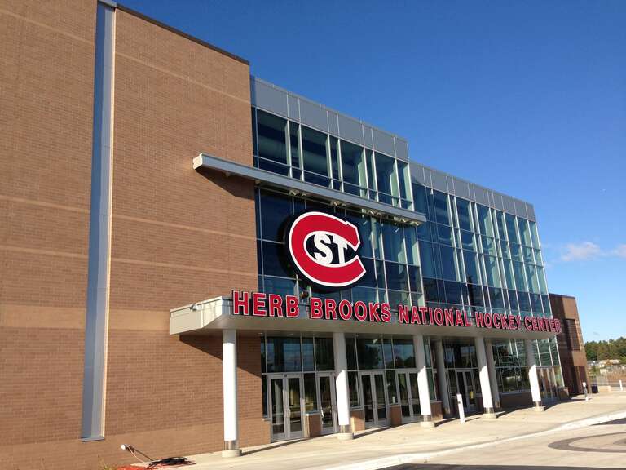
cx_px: 313
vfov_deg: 42.9
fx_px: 597
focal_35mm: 33
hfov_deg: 55.4
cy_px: 235
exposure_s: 1/1323
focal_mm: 4.13
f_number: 2.4
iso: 50
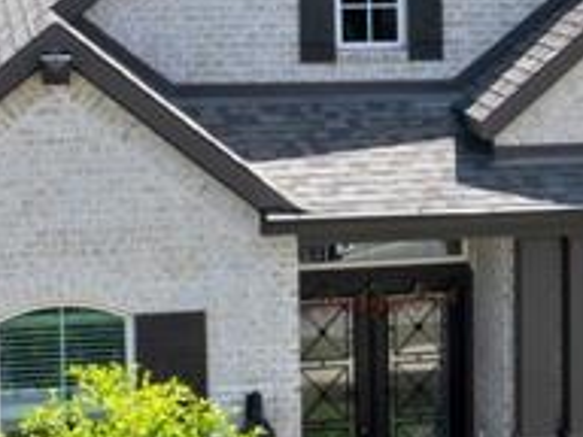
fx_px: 2156
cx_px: 714
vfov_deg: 11.5
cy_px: 76
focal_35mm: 128
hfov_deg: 14.8
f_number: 11
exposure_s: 1/120
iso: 100
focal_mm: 12.29
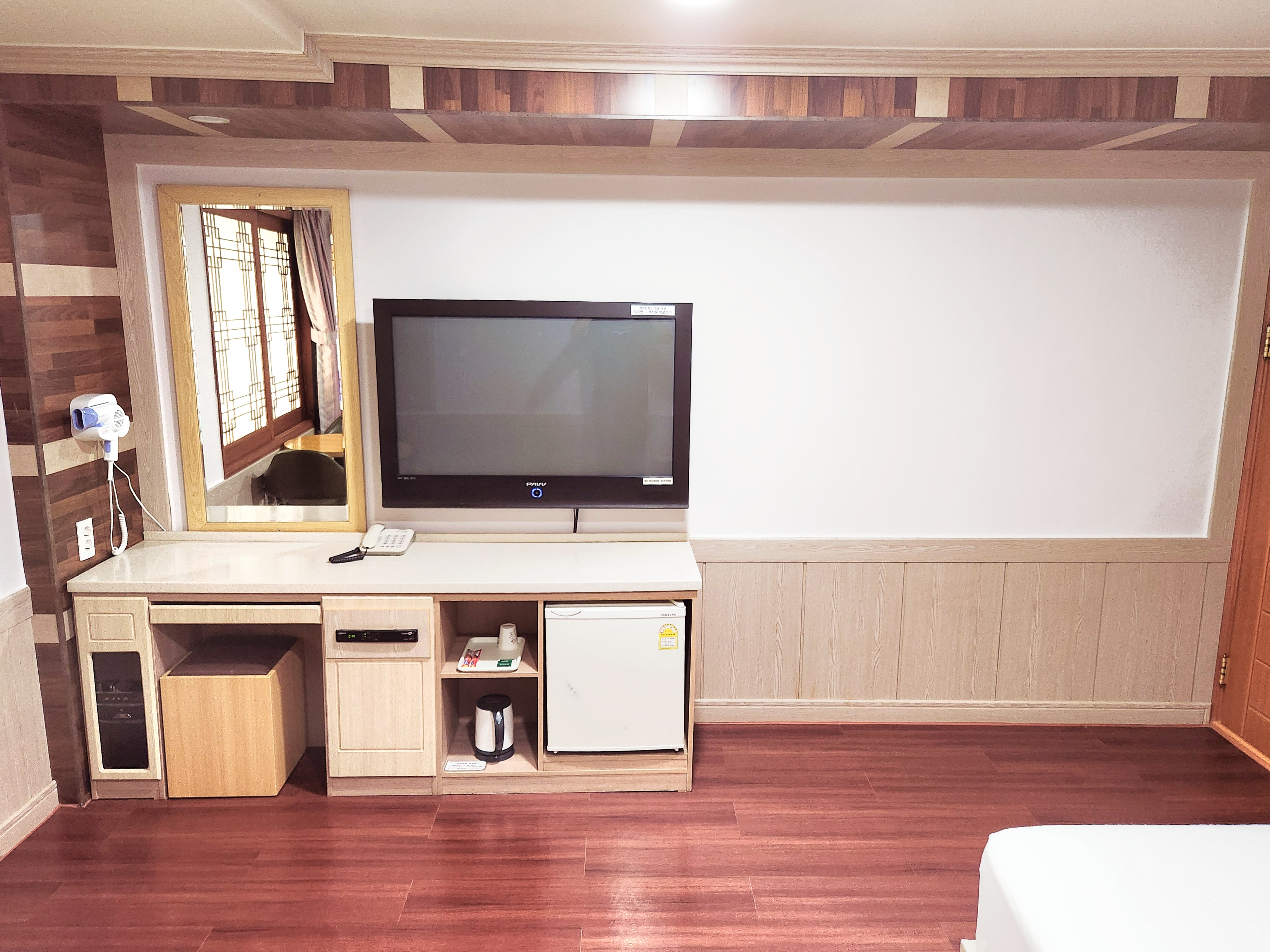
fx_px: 880
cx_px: 641
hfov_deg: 71.6
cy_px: 470
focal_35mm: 24
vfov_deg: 56.8
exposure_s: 1/120
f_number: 1.8
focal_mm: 5.4
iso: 640
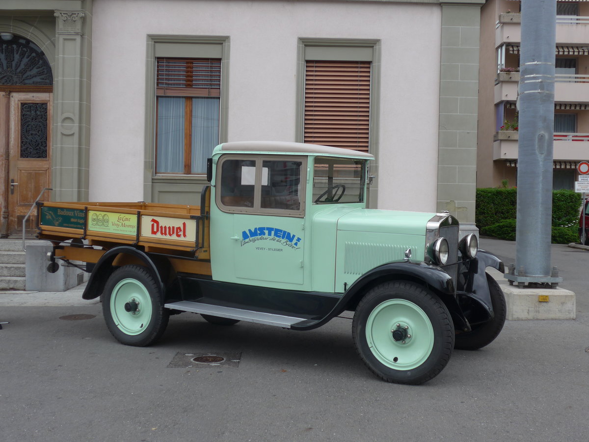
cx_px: 294
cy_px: 221
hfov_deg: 42.9
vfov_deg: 32.9
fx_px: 749
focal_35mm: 44
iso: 80
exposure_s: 1/250
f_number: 2.8
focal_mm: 9
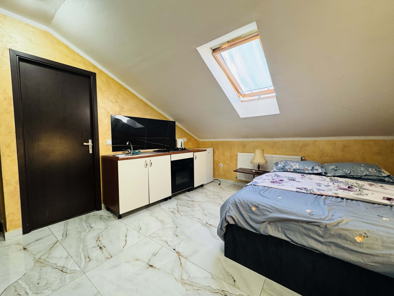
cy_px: 148
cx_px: 197
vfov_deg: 85.7
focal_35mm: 14
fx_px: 159
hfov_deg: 102.1
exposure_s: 1/50
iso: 200
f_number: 2.2
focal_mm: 2.22
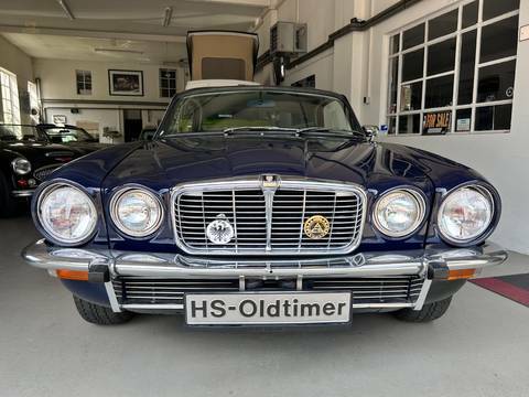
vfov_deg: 53.1
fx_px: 397
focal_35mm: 26
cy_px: 198
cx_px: 264
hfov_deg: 67.3
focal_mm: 5.7
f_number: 1.5
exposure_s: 1/461
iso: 50
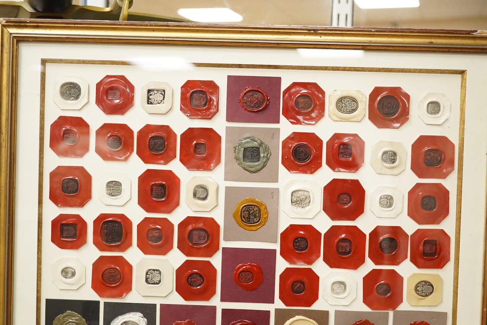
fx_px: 609
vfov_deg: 29.9
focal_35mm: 45
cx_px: 244
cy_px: 162
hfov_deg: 43.6
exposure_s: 1/250
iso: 2500
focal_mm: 30
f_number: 3.5
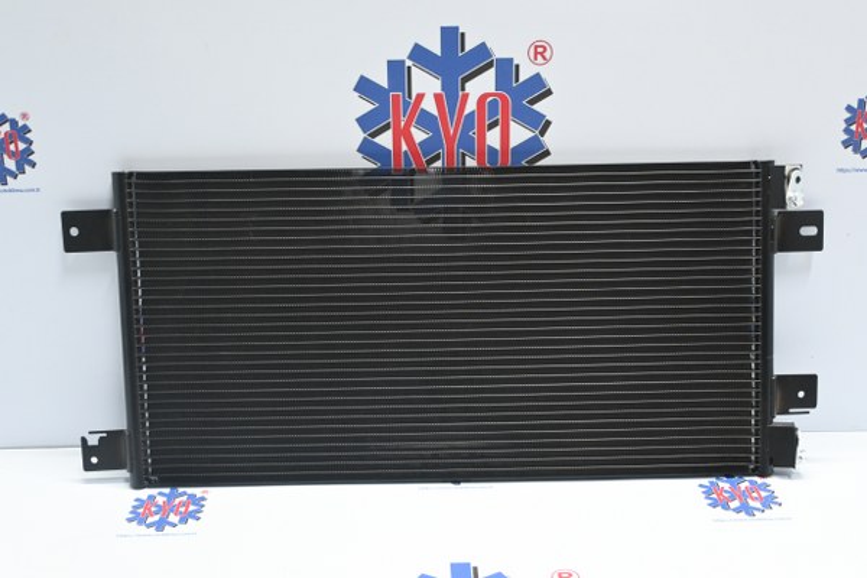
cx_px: 434
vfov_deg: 29.9
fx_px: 1084
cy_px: 289
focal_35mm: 45
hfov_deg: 43.6
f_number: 4.8
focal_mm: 30
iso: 1400
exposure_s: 1/50
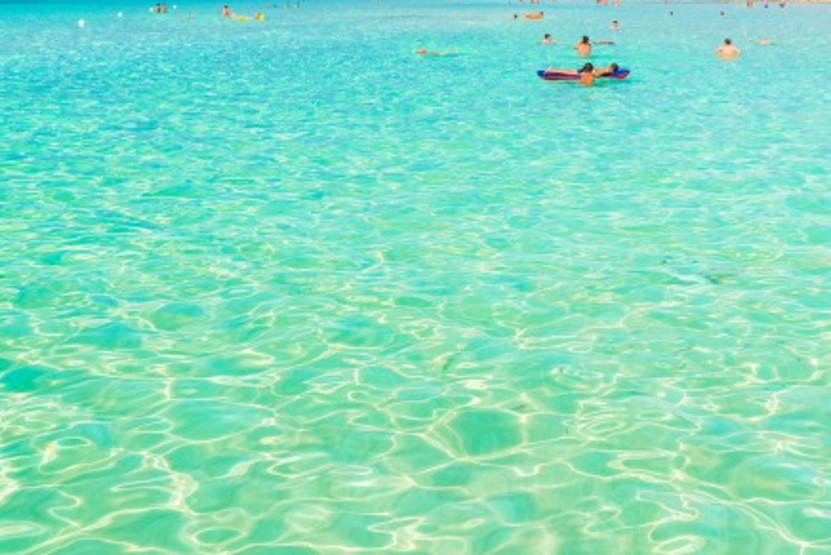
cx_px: 597
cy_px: 72
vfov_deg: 29.5
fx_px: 1016
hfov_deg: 43.4
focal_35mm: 44
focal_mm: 24
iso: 100
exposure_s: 1/100
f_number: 10
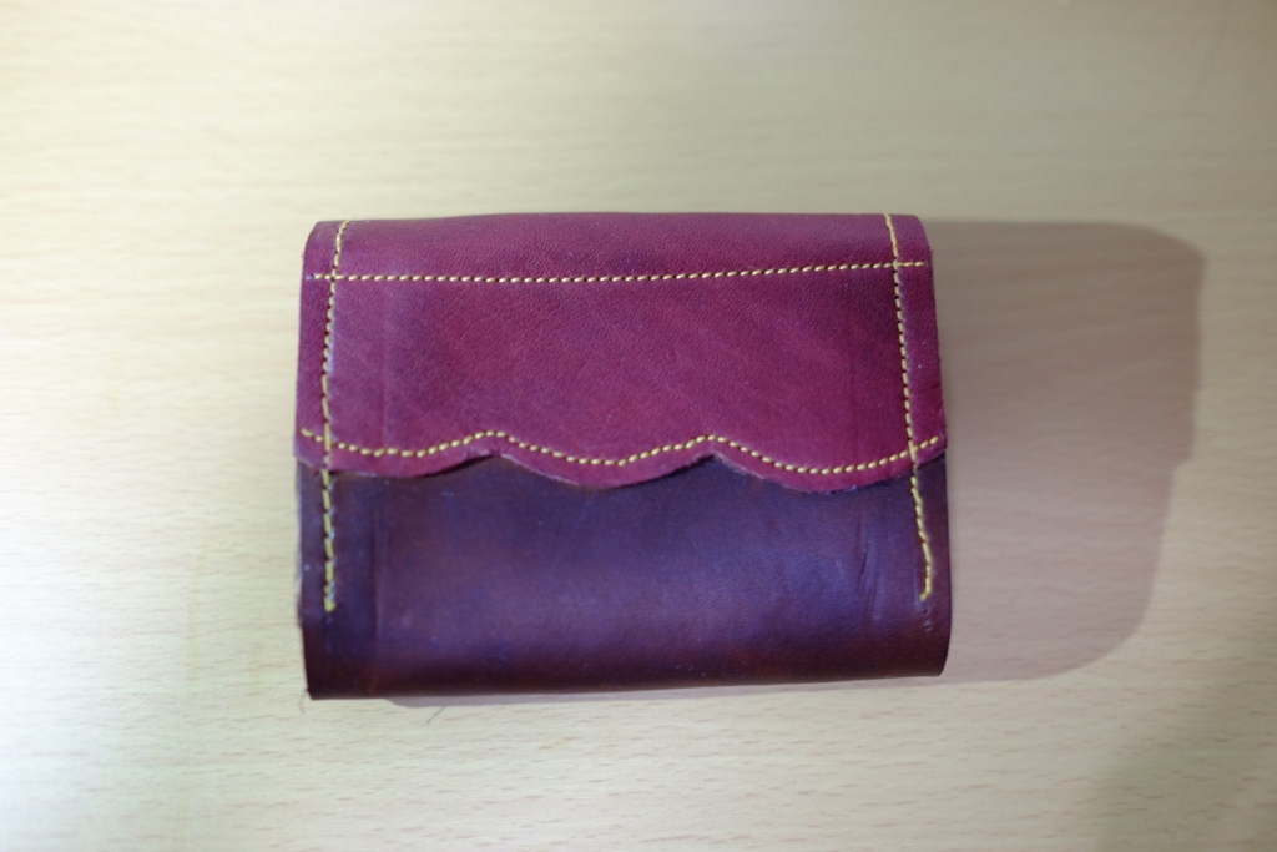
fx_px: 1242
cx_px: 638
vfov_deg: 37.9
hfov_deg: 54.4
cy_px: 426
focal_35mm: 35
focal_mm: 23
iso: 500
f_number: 1.6
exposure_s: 1/60
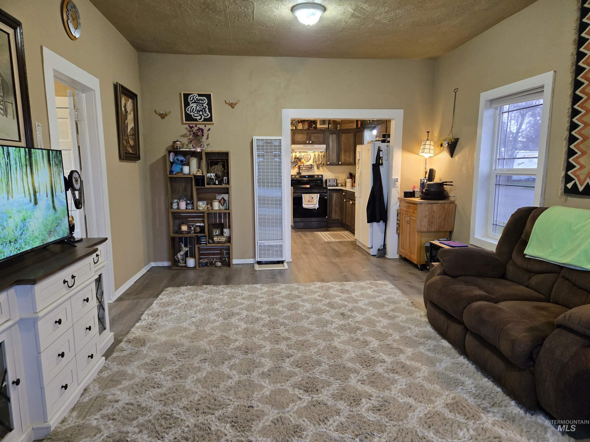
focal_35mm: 23
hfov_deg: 73.9
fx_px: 392
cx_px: 295
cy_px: 221
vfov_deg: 58.9
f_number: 1.8
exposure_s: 1/120
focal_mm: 5.4
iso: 500
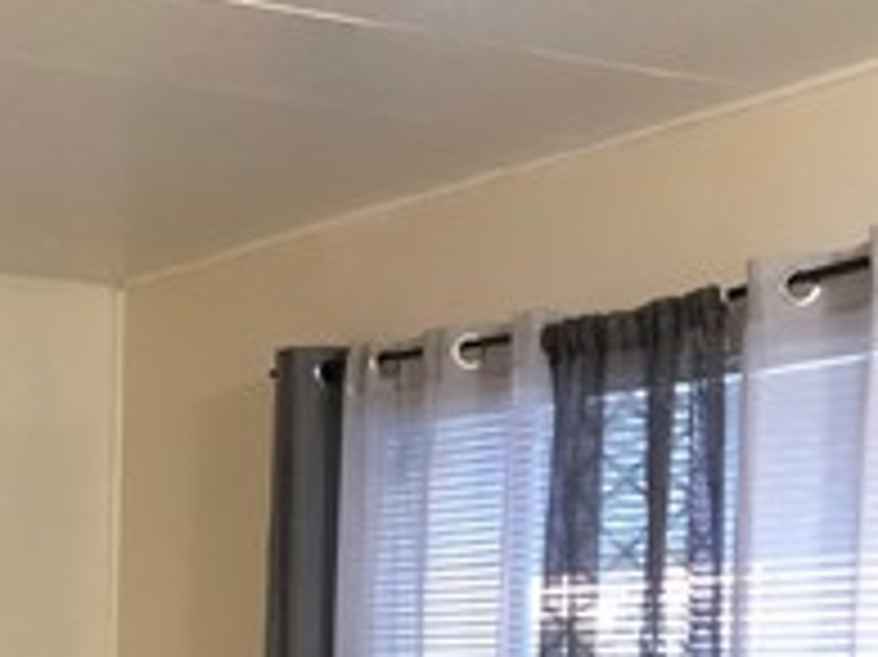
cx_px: -45
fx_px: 2332
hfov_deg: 20.5
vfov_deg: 14.8
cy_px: 1017
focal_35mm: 92
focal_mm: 3.99
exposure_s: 1/11
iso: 100
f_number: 1.8
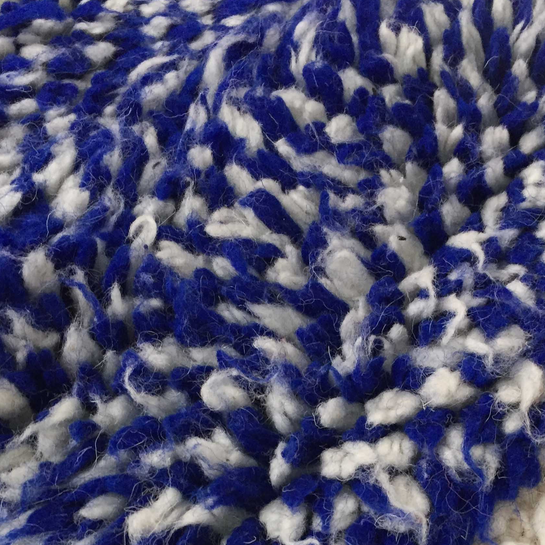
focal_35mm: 50
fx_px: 891
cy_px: 486
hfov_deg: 33.9
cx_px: 320
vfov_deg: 32.4
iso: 200
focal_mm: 4.15
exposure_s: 1/33
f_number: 2.2
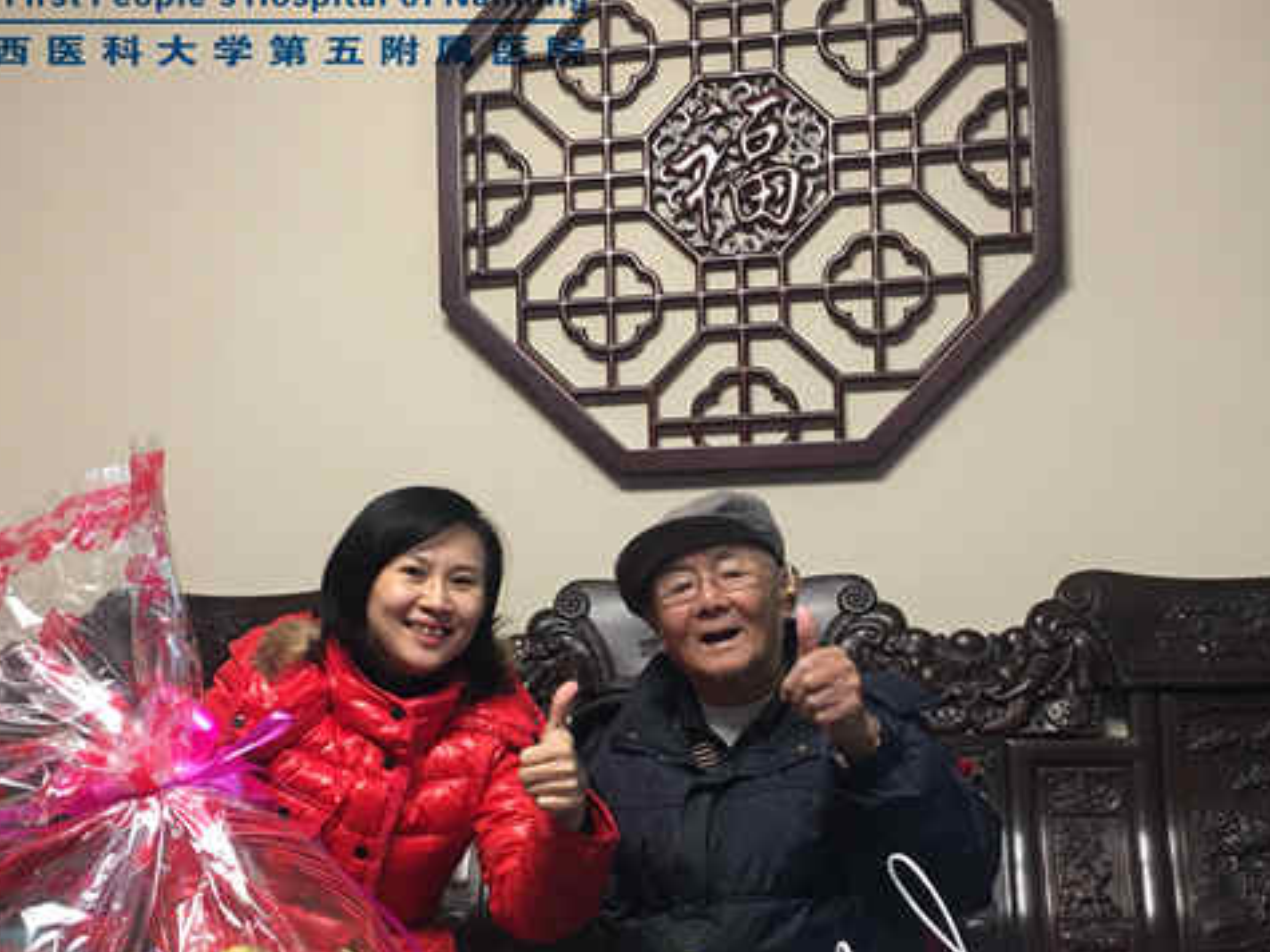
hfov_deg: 43.0
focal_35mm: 44
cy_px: 612
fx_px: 1614
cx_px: 620
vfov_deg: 32.7
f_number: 2.2
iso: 64
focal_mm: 4.15
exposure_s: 1/17
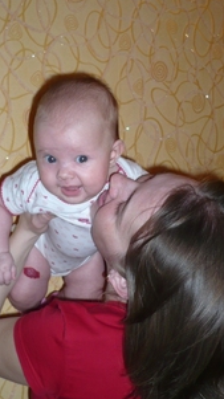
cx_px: 86
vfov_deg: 36.6
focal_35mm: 57
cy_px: 204
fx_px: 603
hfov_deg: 21.0
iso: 100
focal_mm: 5.8
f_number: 2.8
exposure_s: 1/30
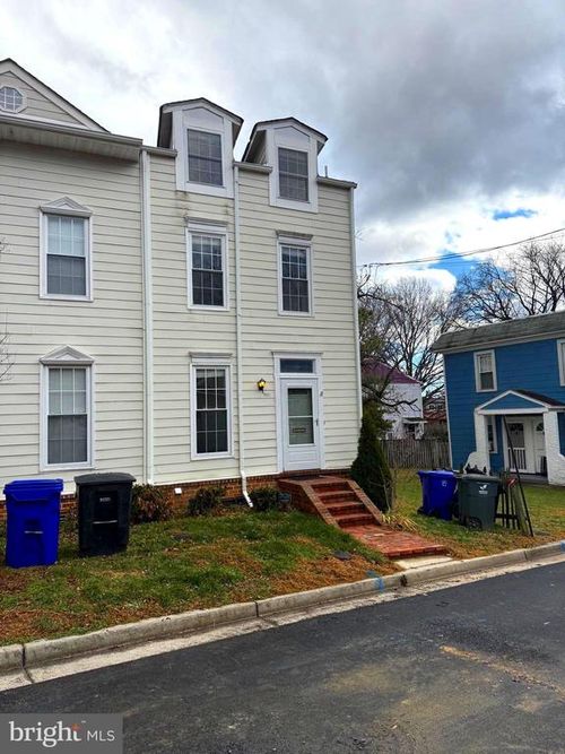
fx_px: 522
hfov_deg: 56.8
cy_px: 377
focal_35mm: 24
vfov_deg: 71.6
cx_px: 282
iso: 100
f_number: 1.78
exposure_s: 1/3953
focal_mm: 6.76
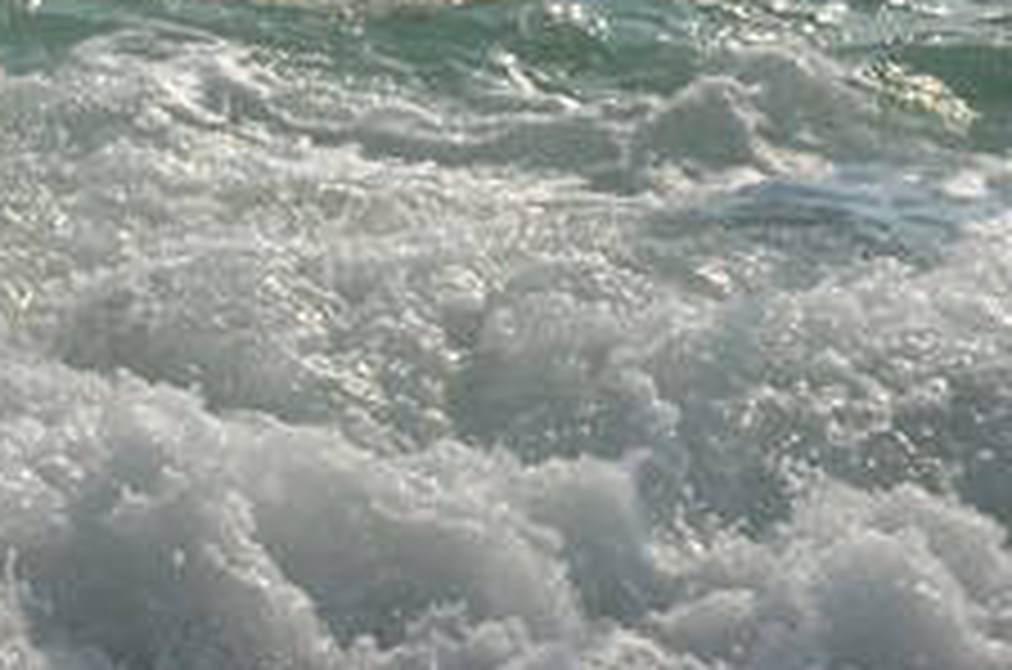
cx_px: -679
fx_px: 7630
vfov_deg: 4.9
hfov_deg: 7.4
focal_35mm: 272
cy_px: -944
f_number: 10
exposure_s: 1/400
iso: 100
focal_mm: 34
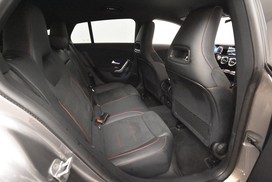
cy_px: 91
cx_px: 136
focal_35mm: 17
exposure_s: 1/40
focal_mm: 11.5
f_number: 4.2
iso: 12800
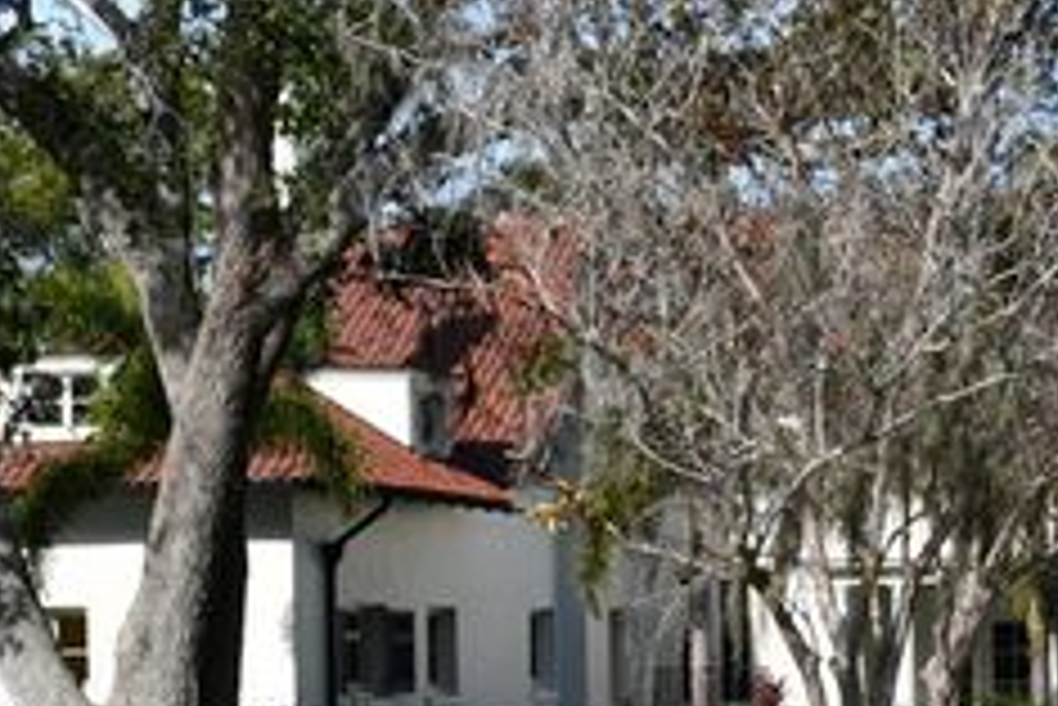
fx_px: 3852
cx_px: 774
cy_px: 935
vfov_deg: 10.3
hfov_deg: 15.6
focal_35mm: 131
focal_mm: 24
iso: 100
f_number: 9
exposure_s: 1/320
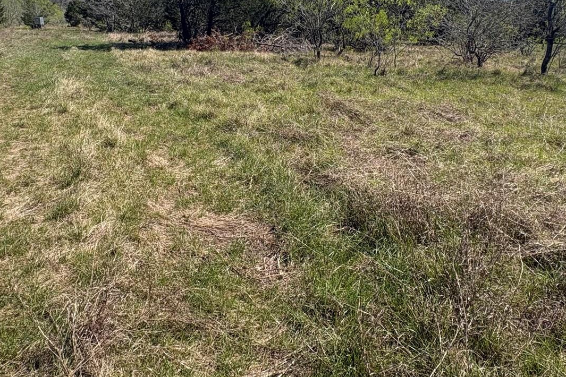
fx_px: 440
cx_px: 288
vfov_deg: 45.9
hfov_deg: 65.5
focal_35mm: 28
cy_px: 133
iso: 50
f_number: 2.2
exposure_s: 1/1420
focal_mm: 2.22
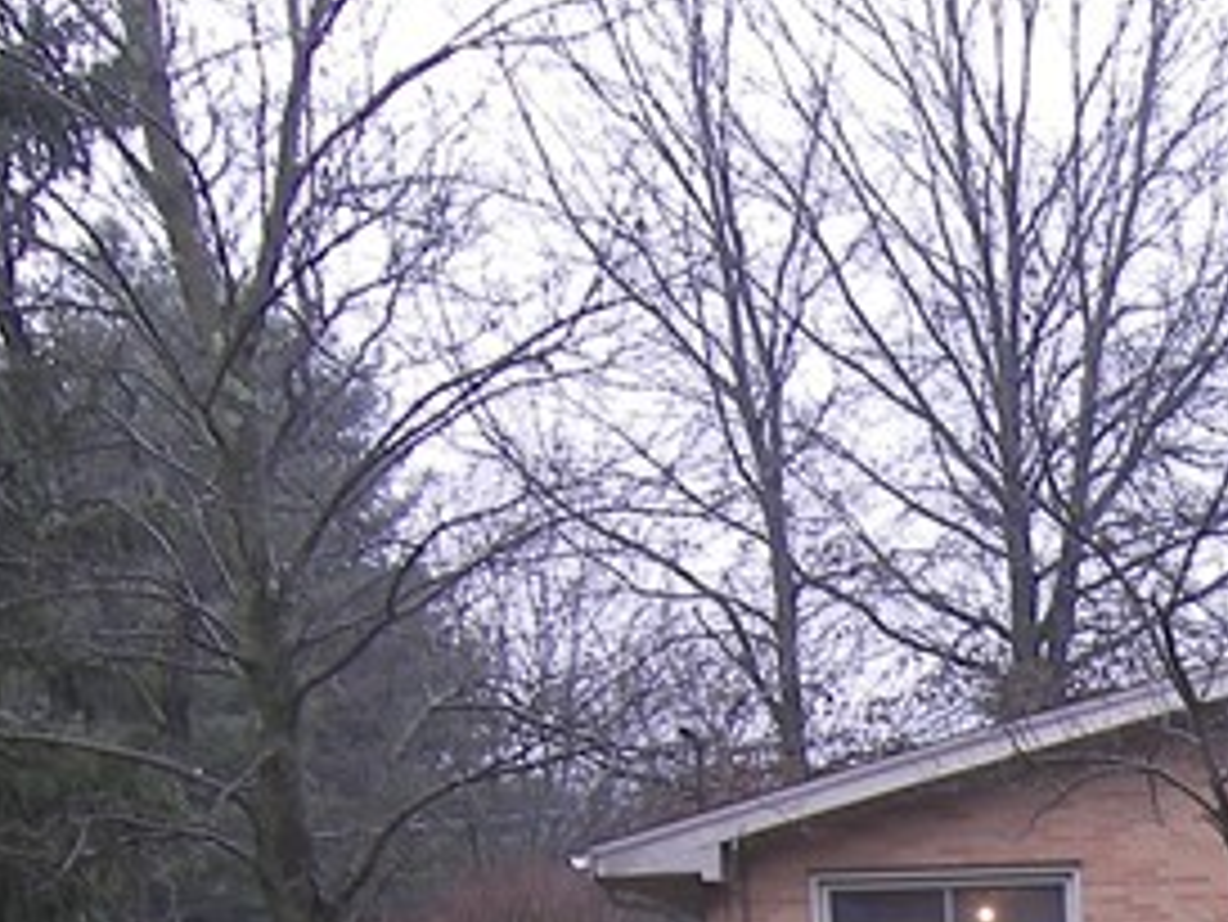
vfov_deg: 14.6
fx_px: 3194
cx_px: 1606
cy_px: 1610
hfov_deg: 19.9
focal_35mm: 90
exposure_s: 1/50
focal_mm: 5
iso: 50
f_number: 2.8
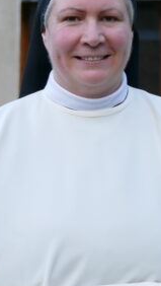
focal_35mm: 268
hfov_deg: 4.5
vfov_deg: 8.0
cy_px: 85
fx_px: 2030
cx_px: 86
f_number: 3.9
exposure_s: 1/80
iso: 125
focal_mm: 39.2
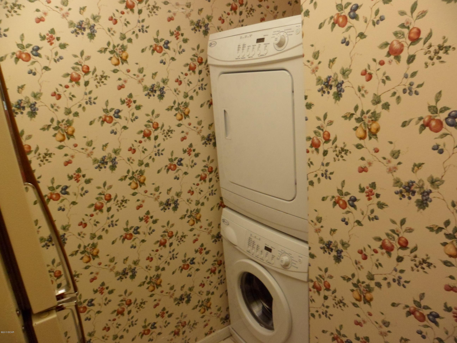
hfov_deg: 67.3
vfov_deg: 53.1
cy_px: 172
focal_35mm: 26
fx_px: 343
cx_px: 228
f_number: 3.3
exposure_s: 1/45
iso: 320
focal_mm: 4.9
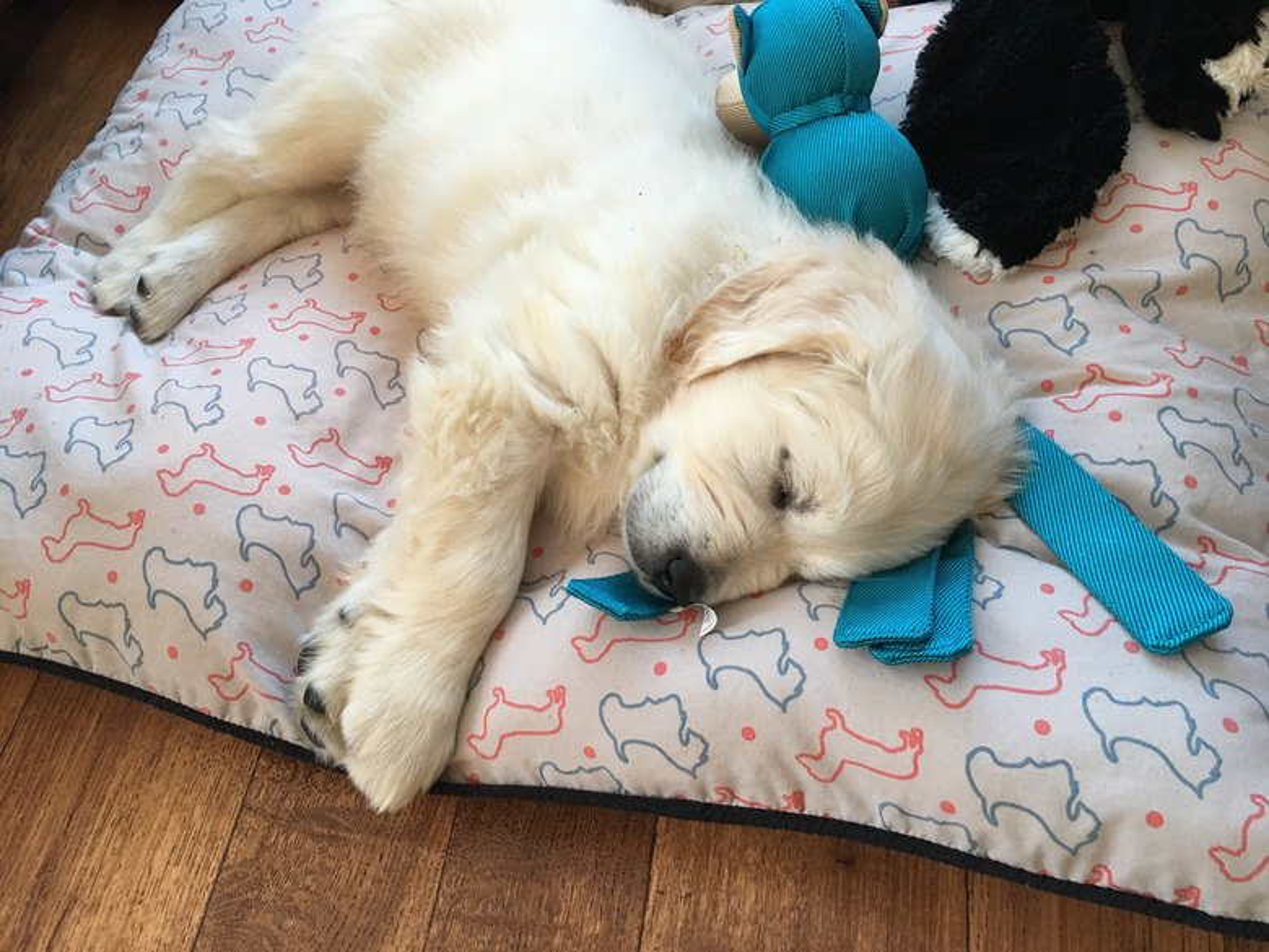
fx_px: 1063
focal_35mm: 29
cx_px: 634
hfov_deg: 61.7
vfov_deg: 48.2
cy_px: 476
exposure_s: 1/33
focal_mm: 4.15
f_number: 2.2
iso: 50
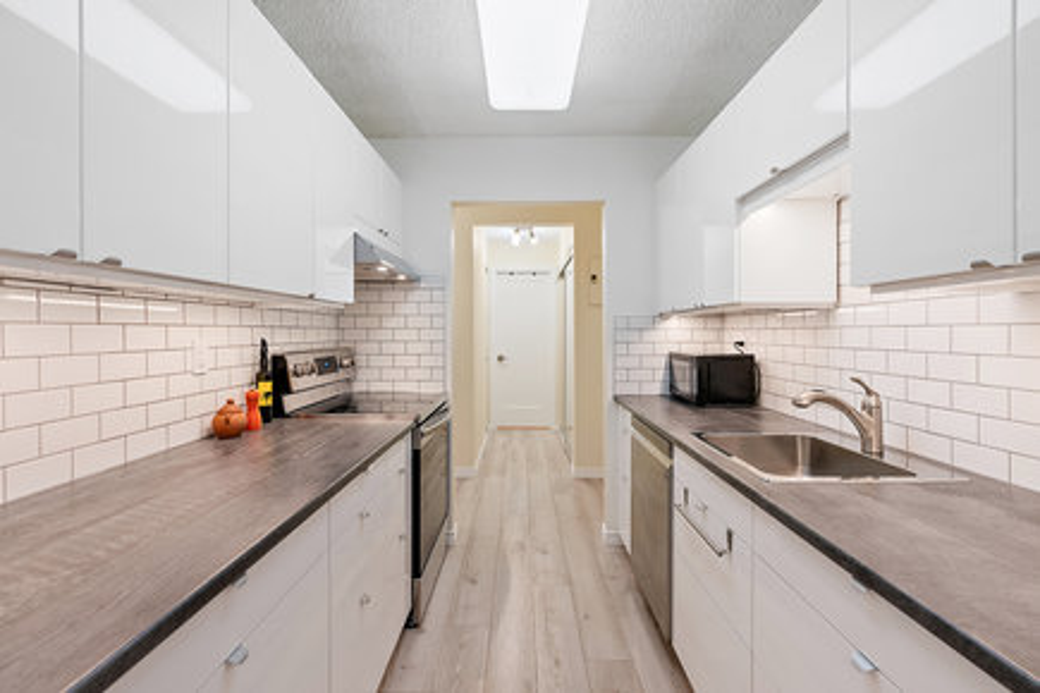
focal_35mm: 16
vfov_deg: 73.7
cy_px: 346
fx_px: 462
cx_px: 520
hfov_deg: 96.7
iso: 400
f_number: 7.1
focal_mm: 16
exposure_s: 1/20
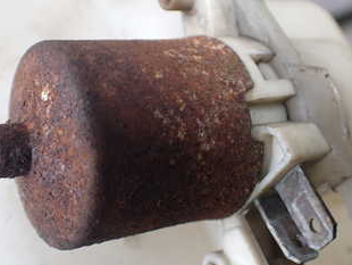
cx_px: 210
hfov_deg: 33.1
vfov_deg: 25.3
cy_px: 119
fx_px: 590
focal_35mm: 58
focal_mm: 5.4
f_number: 2.3
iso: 125
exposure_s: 1/125
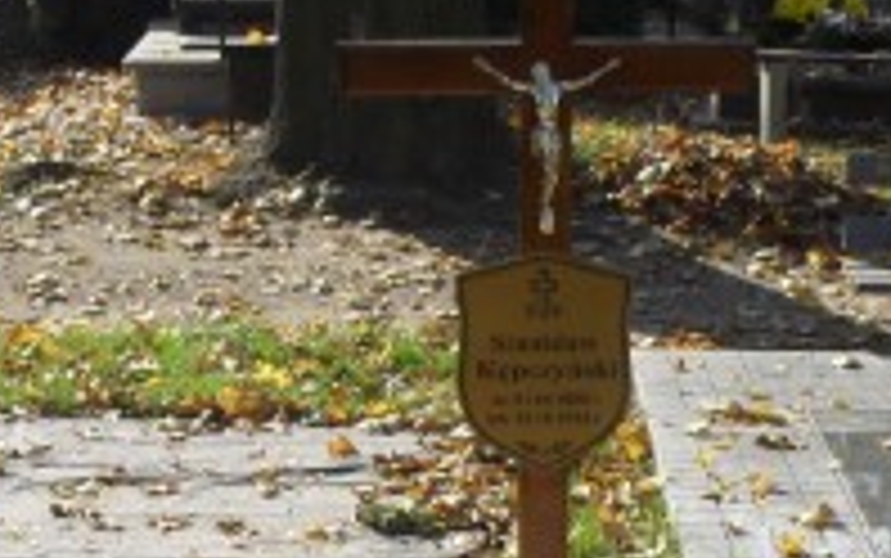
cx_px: 652
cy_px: 873
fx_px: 2916
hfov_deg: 17.3
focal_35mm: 120
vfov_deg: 10.5
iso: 100
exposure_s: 1/125
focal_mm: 6.3
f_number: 8.4
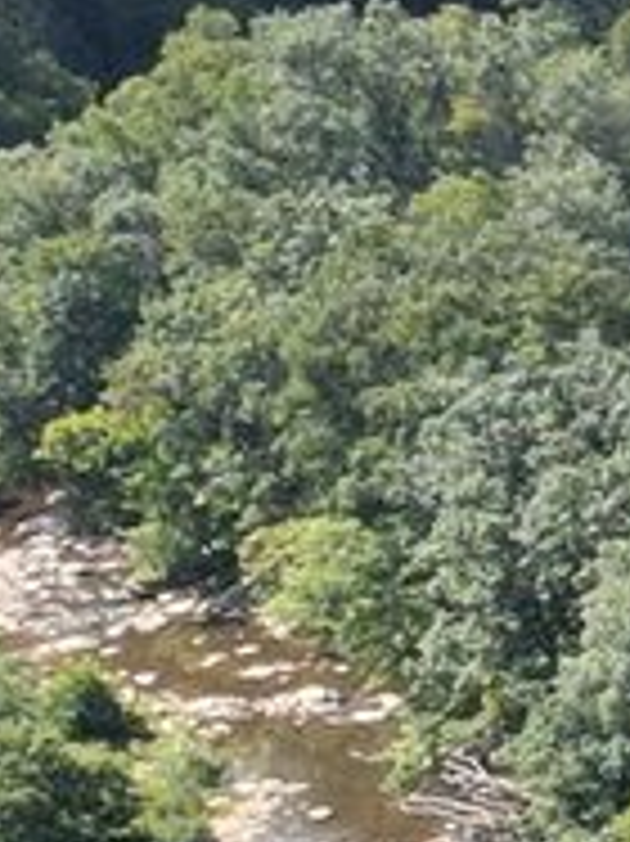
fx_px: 4713
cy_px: 993
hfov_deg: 5.6
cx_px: 3170
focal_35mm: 194
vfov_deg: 10.1
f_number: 1.7
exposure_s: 1/1600
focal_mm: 6.72
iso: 130
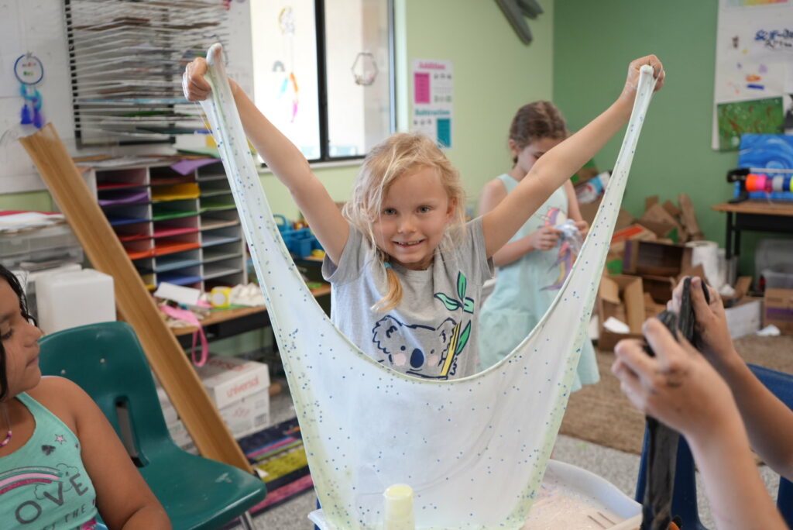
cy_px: 265
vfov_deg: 35.1
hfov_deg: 50.7
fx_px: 837
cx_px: 396
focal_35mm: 38
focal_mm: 38
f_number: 4
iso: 2000
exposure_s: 1/160
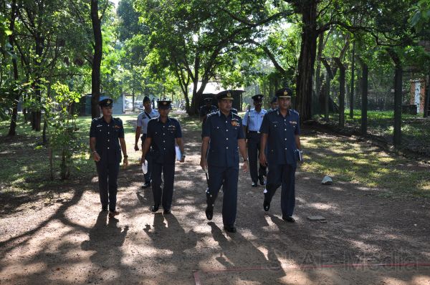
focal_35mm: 45
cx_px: 215
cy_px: 142
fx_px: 537
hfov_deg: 43.7
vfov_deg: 29.8
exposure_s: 1/125
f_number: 6.3
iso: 200
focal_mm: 30
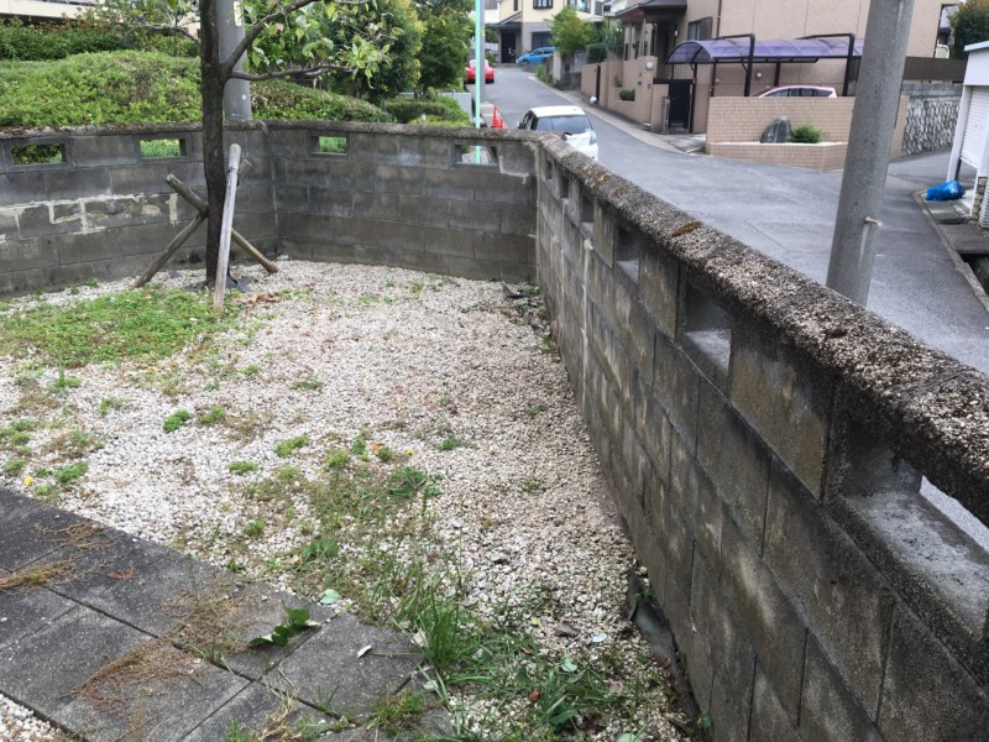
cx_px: 494
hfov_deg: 61.7
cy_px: 371
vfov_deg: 48.2
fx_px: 829
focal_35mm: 29
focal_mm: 4.15
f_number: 2.2
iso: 25
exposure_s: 1/292
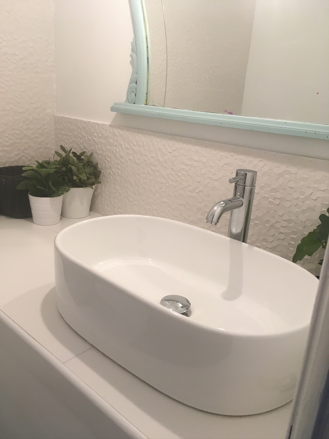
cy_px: 220
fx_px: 367
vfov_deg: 61.7
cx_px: 164
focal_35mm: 29
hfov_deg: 48.2
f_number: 2.2
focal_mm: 4.15
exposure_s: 1/33
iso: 50
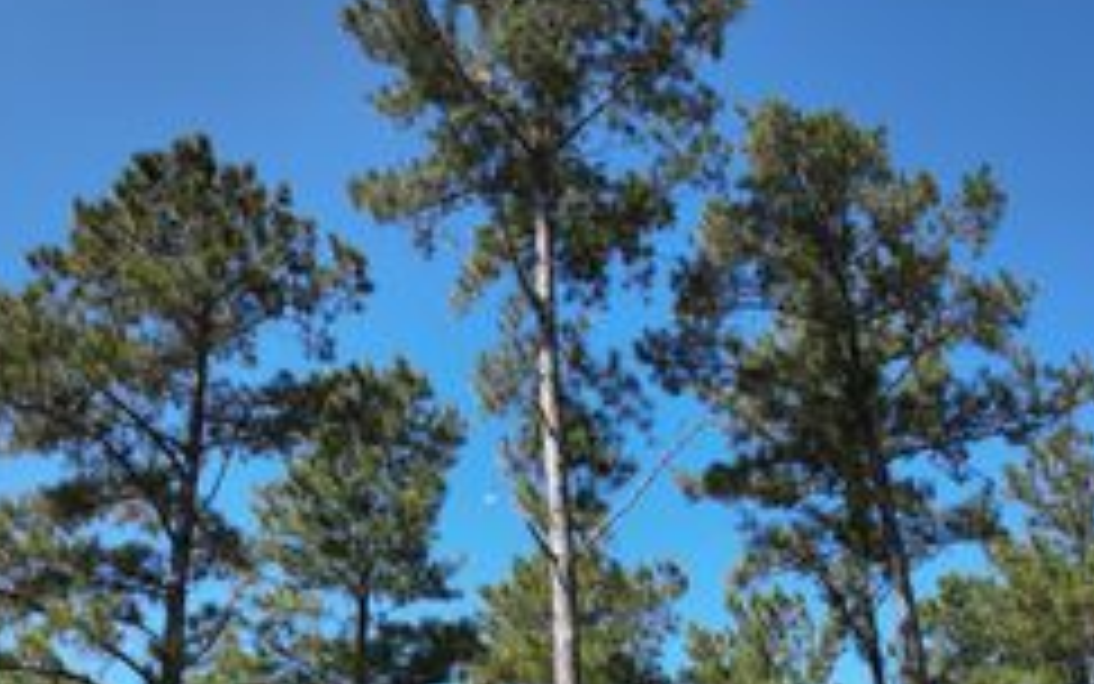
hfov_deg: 44.0
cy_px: 590
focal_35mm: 45
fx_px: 1342
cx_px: 405
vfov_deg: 27.8
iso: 100
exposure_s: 1/1250
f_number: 2.8
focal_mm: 12.29
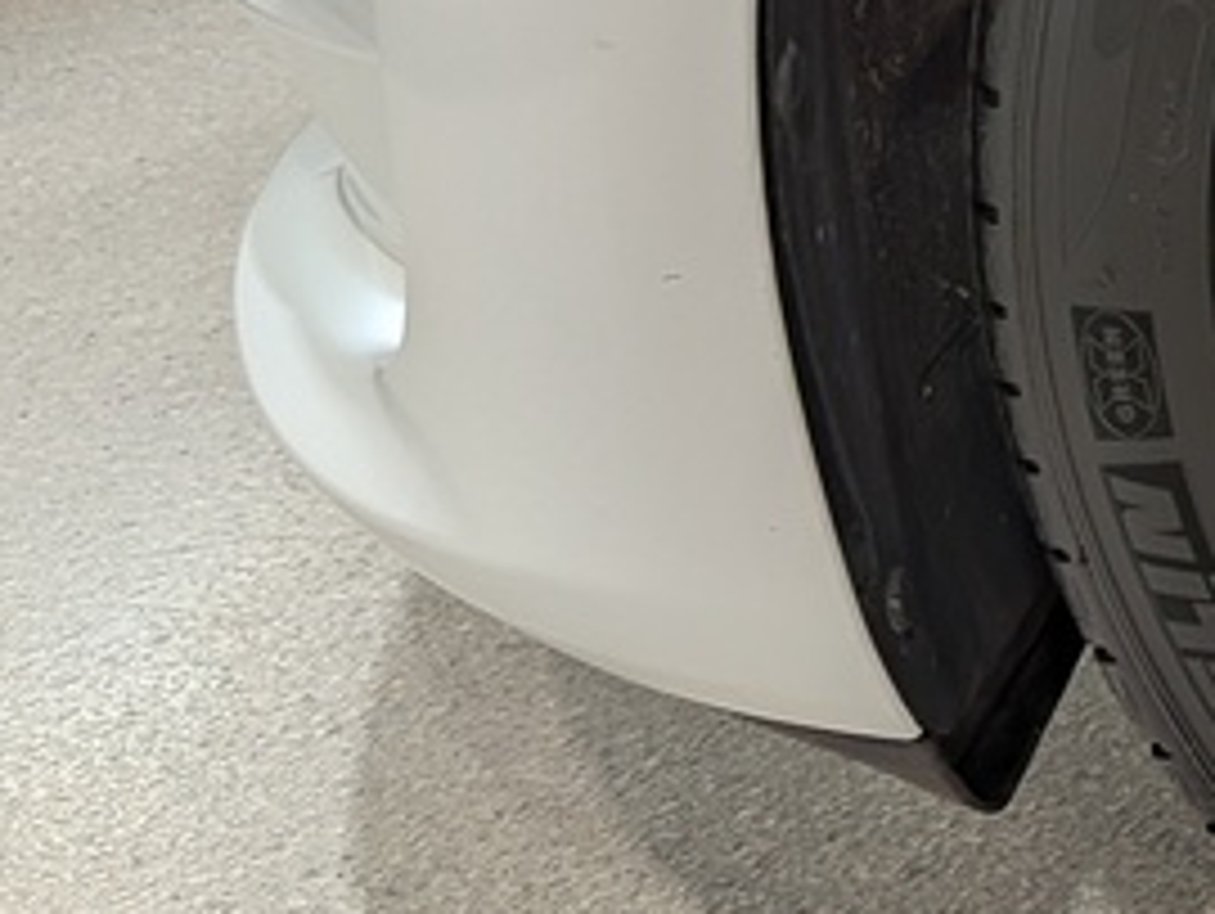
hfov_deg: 17.7
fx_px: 3197
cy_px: 104
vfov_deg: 16.1
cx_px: 2138
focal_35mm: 91
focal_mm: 4.53
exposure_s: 1/50
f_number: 1.7
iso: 26
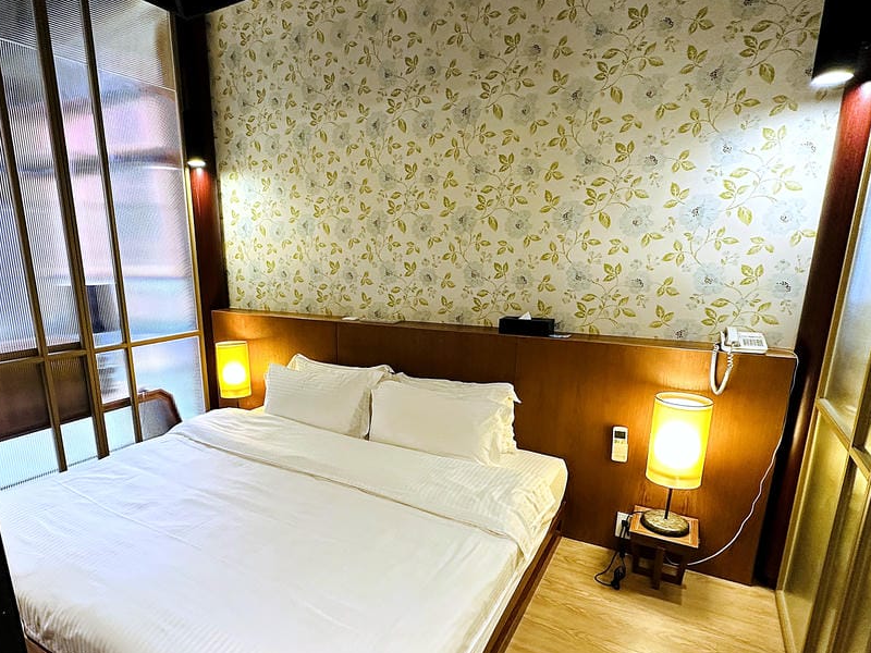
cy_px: 383
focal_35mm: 21
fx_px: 528
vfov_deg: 63.0
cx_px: 376
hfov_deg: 78.6
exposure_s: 1/60
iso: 250
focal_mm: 2.22
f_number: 2.2
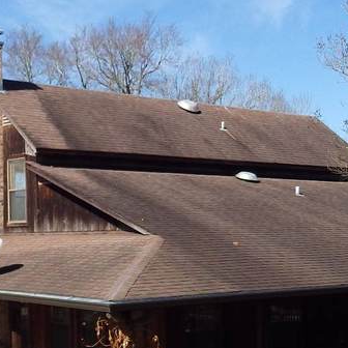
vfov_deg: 23.1
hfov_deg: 22.8
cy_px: 264
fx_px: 842
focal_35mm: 74
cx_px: 308
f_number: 3.1
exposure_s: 1/1000
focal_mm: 4
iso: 100
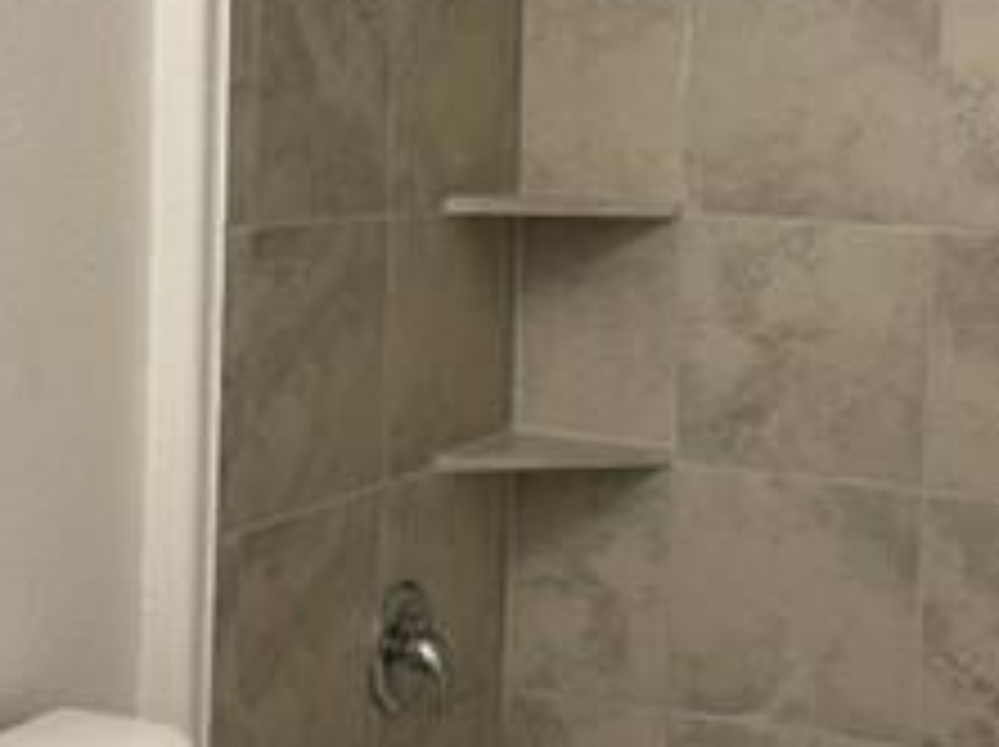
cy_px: 220
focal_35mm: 75
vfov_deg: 19.5
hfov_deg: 26.0
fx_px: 2162
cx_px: 454
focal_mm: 4.2
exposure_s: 1/60
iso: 100
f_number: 1.6
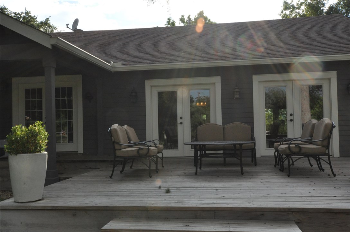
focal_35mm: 36
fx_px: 349
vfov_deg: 36.8
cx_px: 175
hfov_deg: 53.2
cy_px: 116
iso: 800
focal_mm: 24
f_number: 20
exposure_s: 1/200
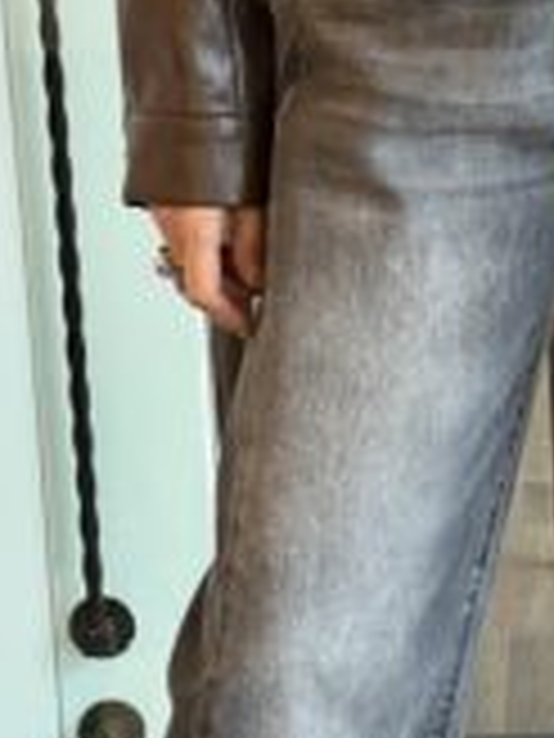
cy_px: 446
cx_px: 631
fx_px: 4012
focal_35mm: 188
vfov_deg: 10.5
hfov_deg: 7.8
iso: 640
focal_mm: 9
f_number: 2.8
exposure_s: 1/50
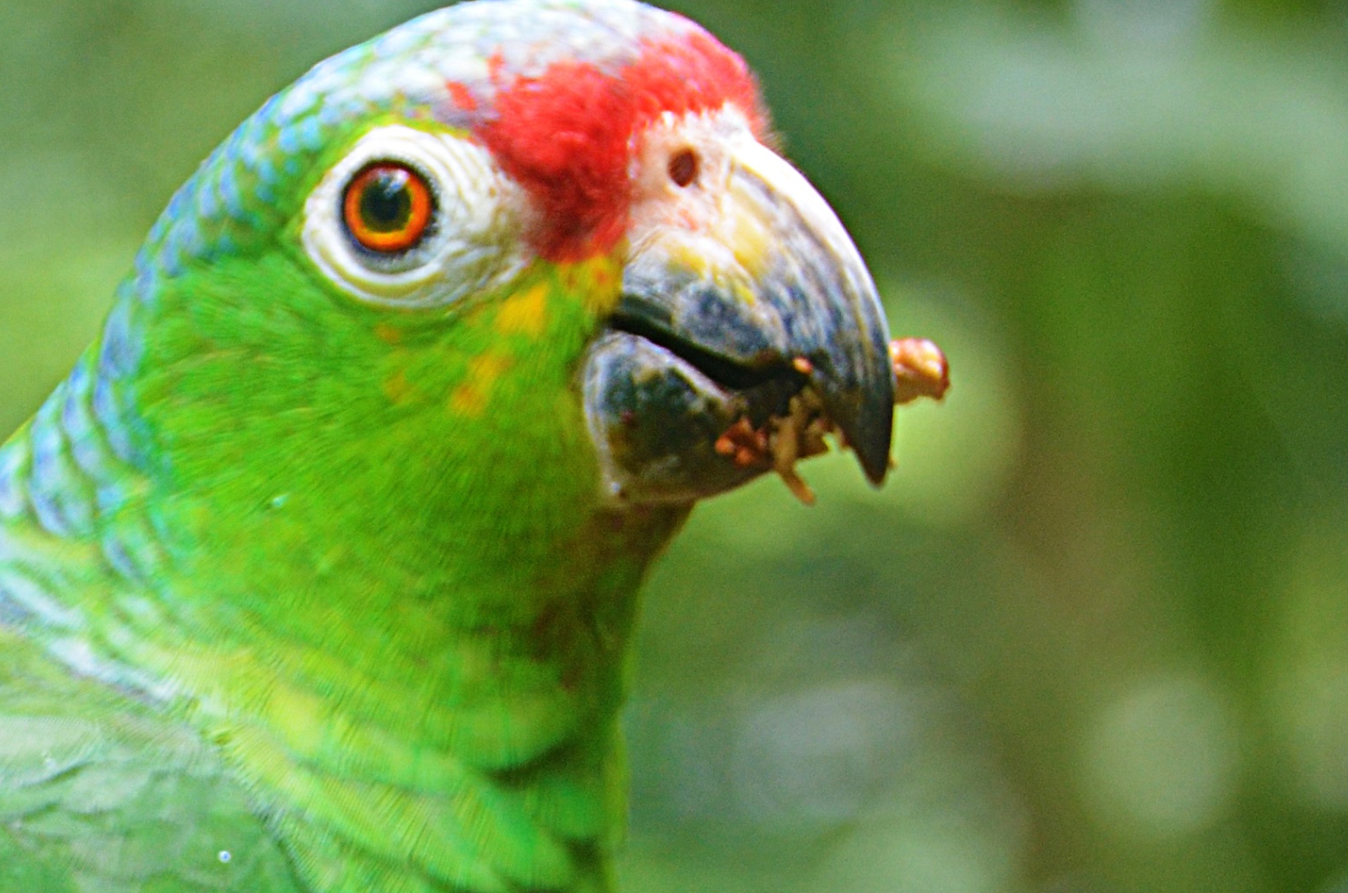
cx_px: -322
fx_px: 12764
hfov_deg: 6.0
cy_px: 1084
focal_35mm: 342
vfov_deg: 4.0
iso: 400
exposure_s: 1/125
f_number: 5.6
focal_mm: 75
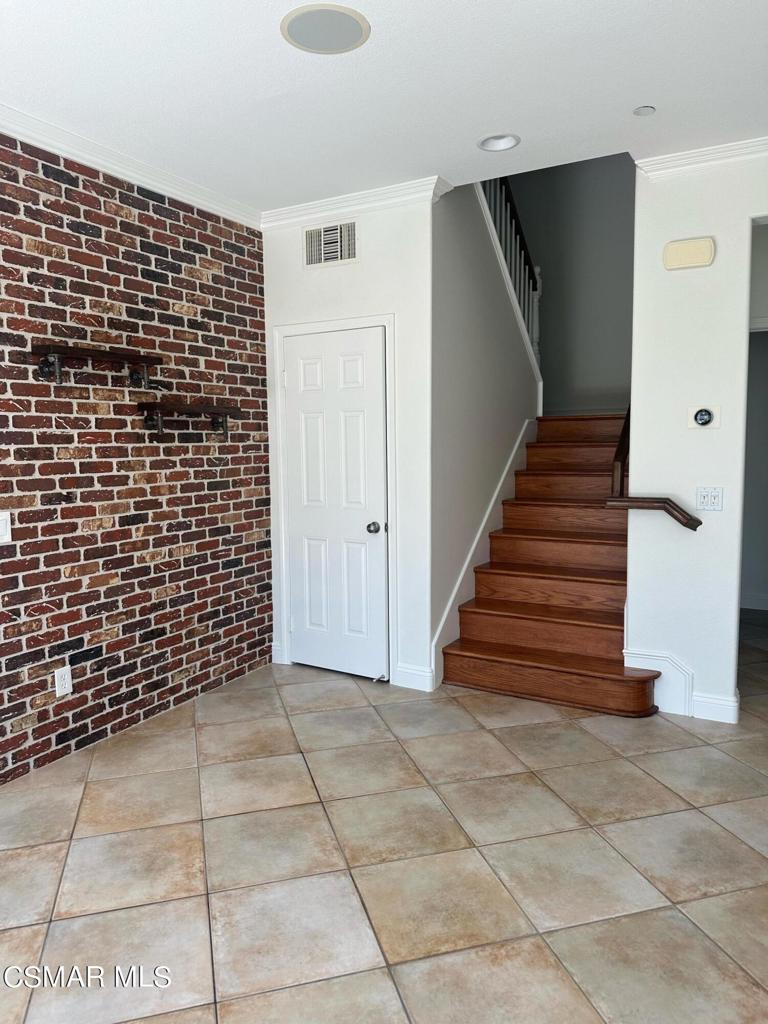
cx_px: 384
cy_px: 512
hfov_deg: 56.8
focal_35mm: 24
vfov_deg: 71.6
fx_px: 710
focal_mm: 6.86
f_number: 1.78
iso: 64
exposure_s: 1/188
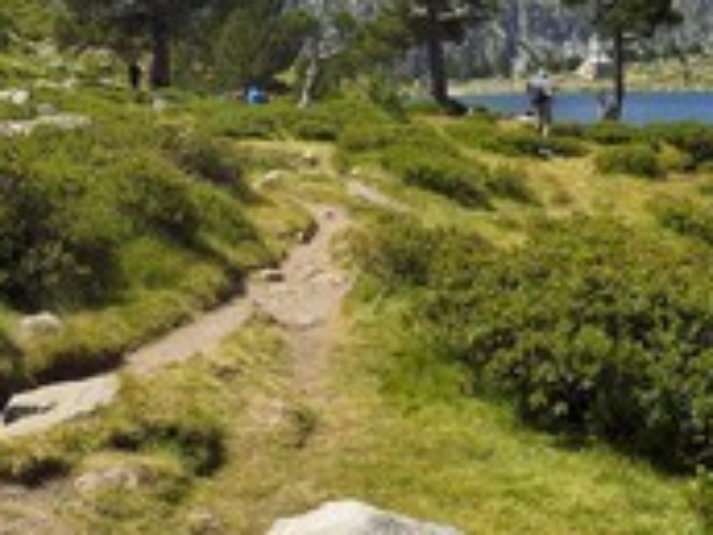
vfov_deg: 23.7
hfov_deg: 31.0
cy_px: 112
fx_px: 1256
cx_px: 549
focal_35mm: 61
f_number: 13
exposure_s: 1/250
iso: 200
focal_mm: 26
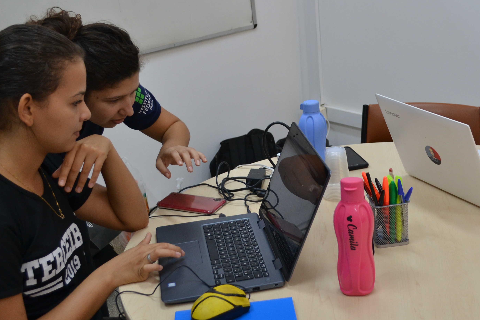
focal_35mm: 55
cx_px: 324
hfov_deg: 35.9
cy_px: 120
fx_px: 733
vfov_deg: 24.5
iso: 400
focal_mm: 22
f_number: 3.8
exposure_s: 1/60
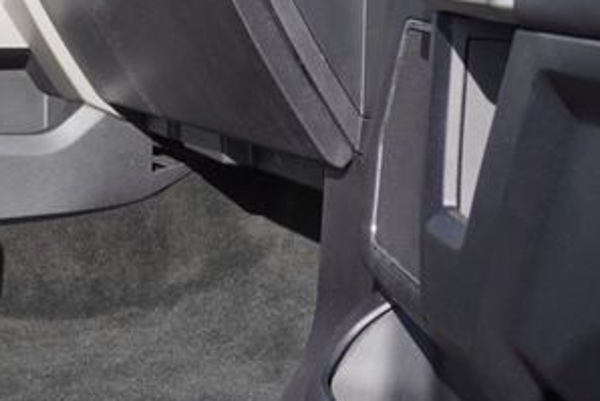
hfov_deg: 19.1
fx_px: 1717
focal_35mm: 103
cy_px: -157
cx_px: -38
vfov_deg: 12.8
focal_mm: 20
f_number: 5.6
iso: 100
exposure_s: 1/320
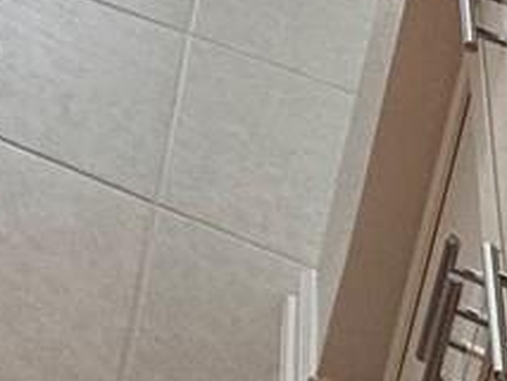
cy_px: -702
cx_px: -493
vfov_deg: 10.6
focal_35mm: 105
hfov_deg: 15.3
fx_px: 1539
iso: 50
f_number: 2.2
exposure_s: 1/120
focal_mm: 2.22
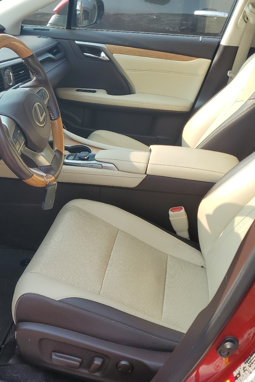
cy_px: 192
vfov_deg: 51.9
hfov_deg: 35.6
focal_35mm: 37
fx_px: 393
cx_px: 82
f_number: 1.5
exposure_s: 1/625
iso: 50
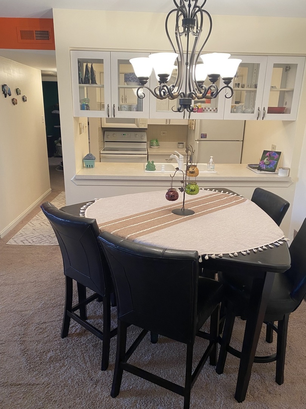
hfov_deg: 53.1
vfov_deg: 67.3
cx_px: 153
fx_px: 306
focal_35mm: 26
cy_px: 204
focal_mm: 4.25
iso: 160
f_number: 1.8
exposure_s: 1/60
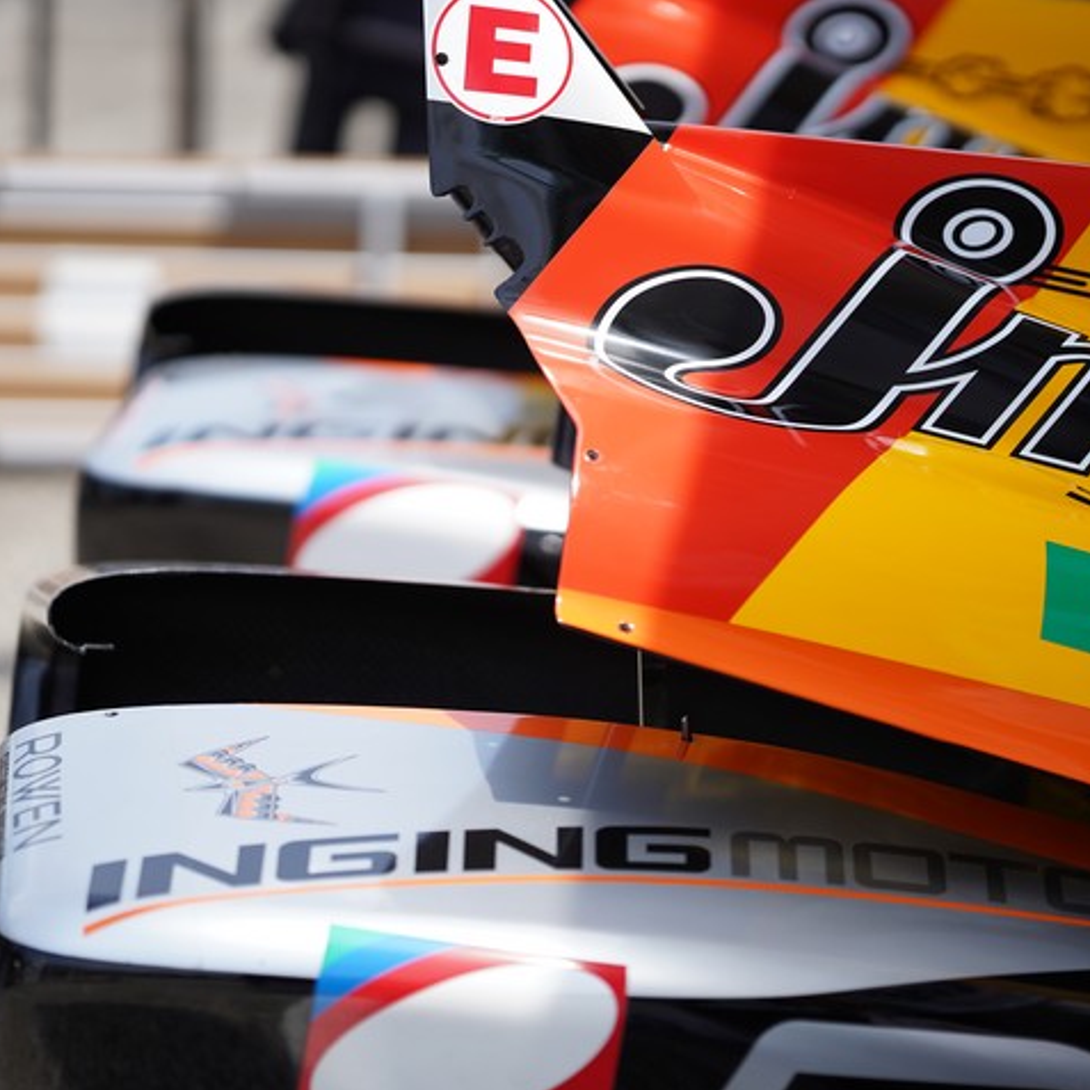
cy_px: 546
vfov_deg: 10.1
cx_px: 690
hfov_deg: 10.1
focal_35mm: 173
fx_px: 6163
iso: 200
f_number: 1.8
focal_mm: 135
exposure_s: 1/4000
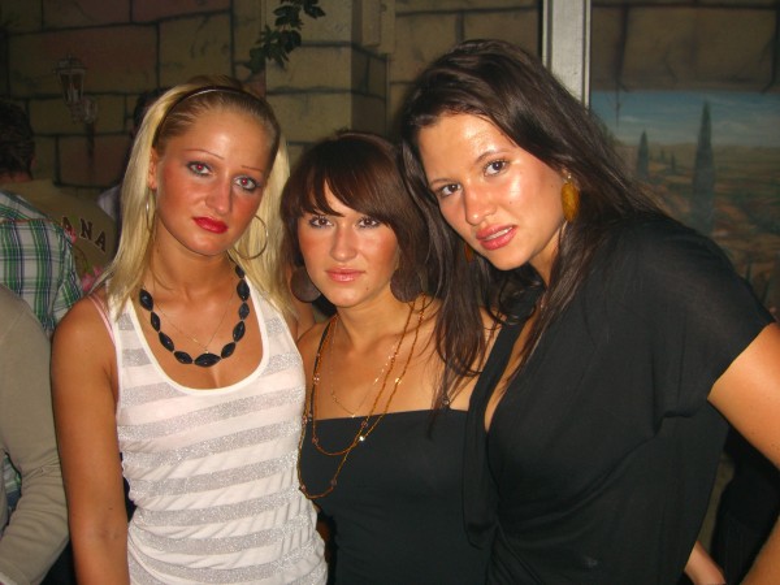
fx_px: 856
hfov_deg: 49.0
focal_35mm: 38
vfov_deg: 37.7
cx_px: 390
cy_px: 292
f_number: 2.8
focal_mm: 7.9
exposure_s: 1/60
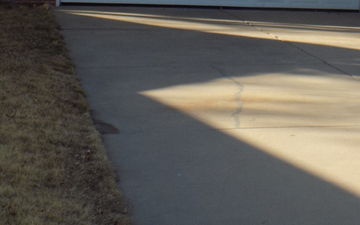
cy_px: -95
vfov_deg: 11.5
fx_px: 1079
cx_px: 380
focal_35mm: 110
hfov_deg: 18.3
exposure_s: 1/320
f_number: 3.6
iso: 80
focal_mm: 7.3
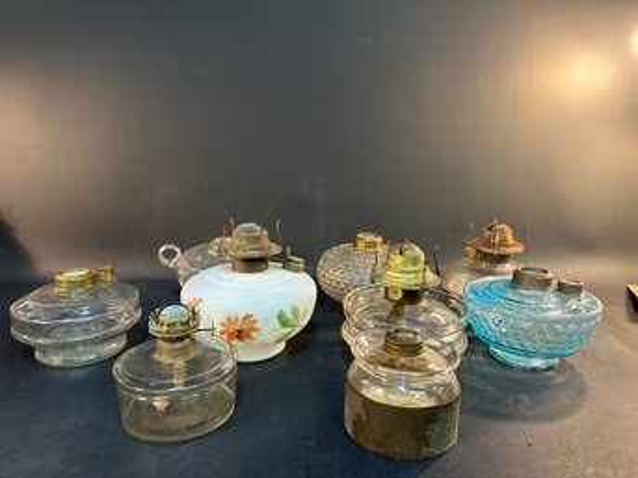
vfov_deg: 56.8
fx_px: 442
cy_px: 239
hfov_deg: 71.6
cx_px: 319
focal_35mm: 24
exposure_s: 1/60
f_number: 1.78
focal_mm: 6.86
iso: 400
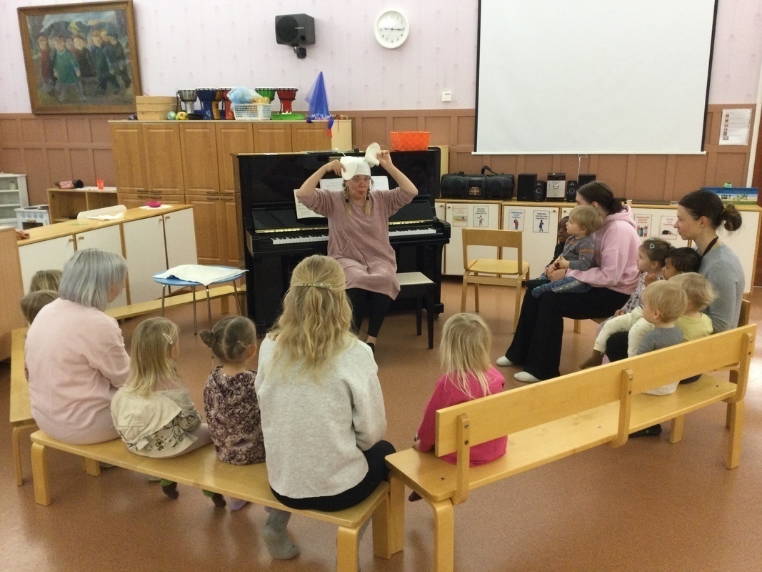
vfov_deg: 45.4
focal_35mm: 31
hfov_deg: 58.4
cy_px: 286
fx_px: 682
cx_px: 381
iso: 160
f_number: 2.4
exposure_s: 1/33
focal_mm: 3.3
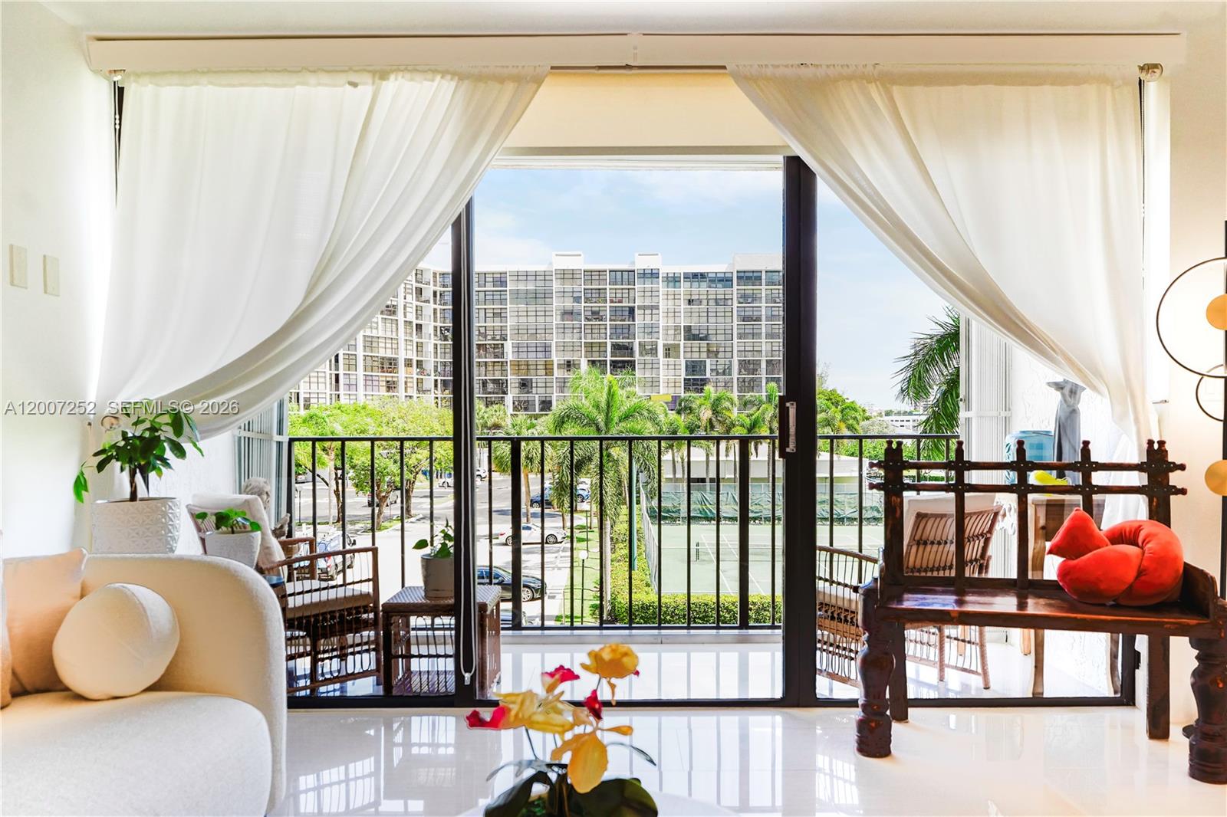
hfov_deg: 67.4
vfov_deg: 47.9
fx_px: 920
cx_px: 614
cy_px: 408
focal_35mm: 27
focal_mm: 27
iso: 640
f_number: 5
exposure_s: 1/800
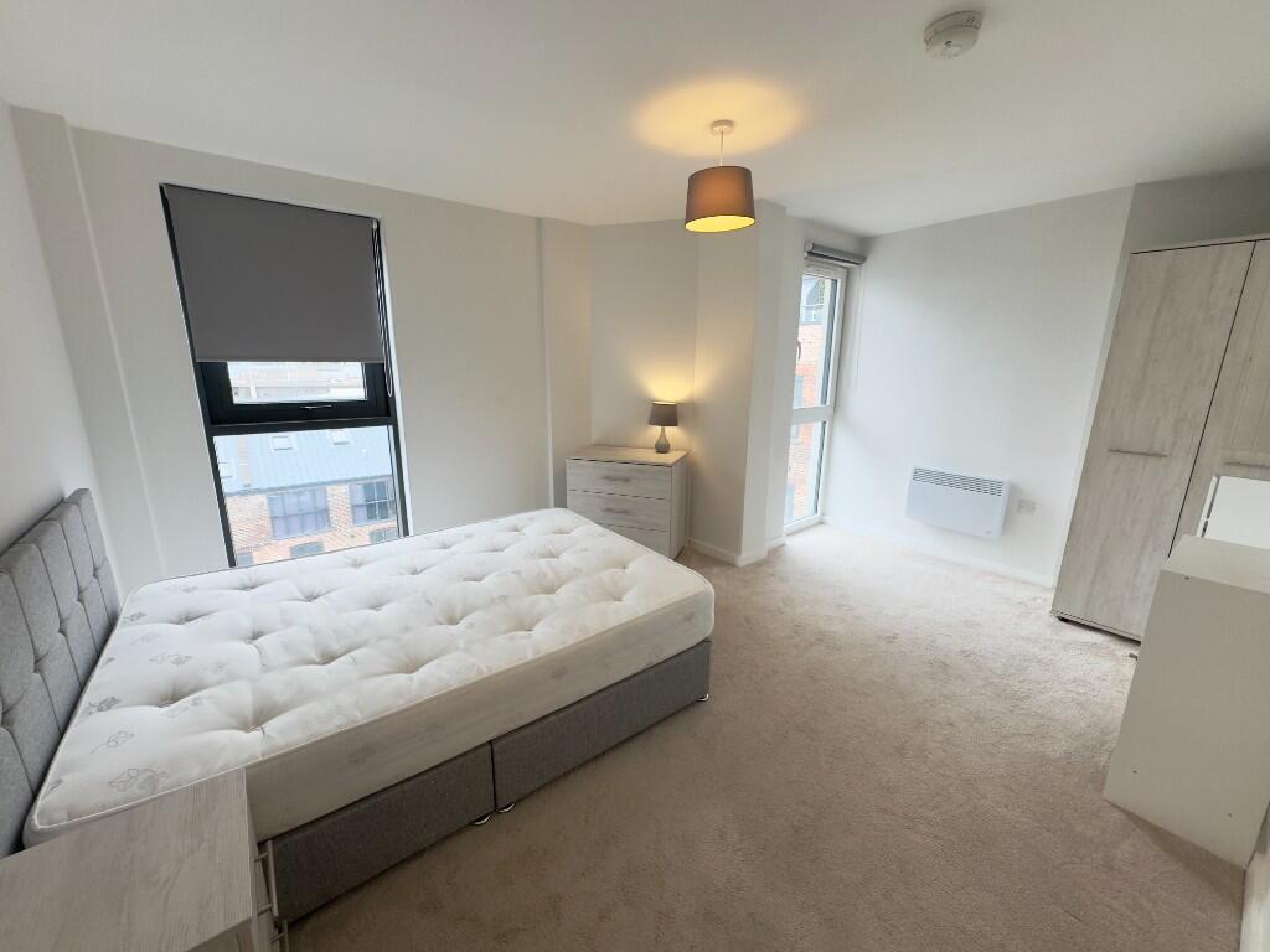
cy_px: 476
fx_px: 514
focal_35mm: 14
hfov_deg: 102.1
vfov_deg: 85.7
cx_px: 635
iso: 50
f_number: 2.2
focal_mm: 2.22
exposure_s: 1/100
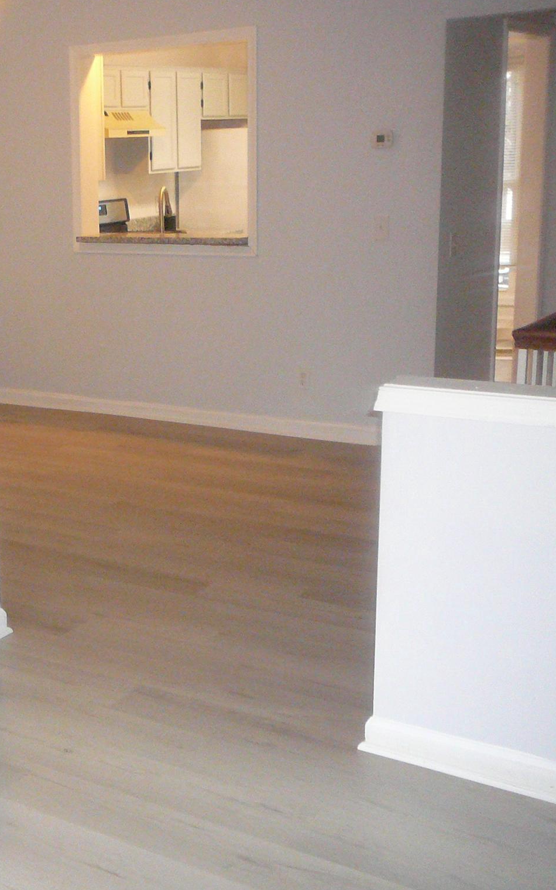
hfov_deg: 24.5
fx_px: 1212
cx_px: -22
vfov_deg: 40.3
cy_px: 443
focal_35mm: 50
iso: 400
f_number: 2.8
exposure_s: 1/30
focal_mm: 5.2
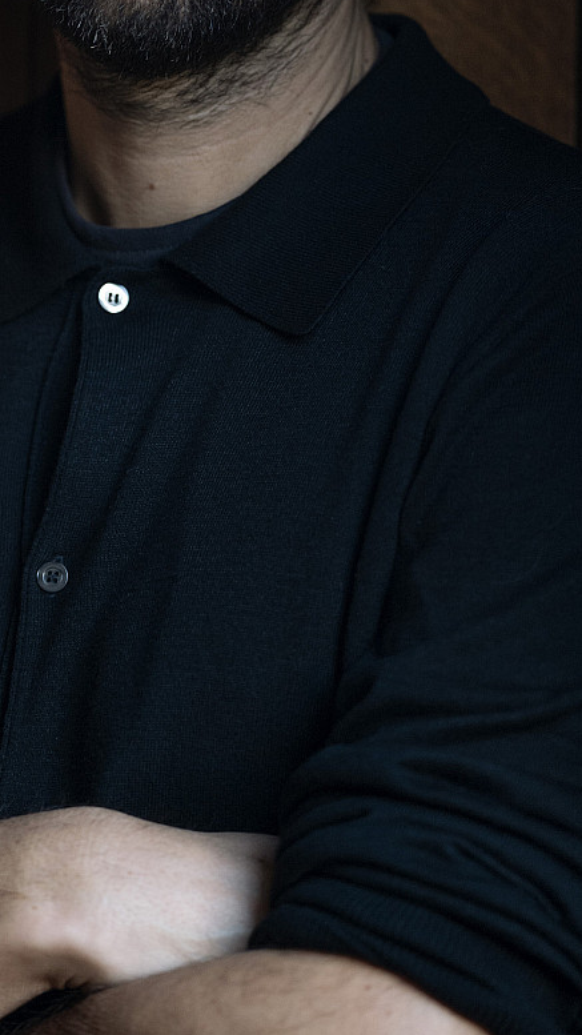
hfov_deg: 5.7
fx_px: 5789
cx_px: 112
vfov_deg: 10.2
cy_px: 268
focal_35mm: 211
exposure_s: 1/160
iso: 400
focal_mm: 90
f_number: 2
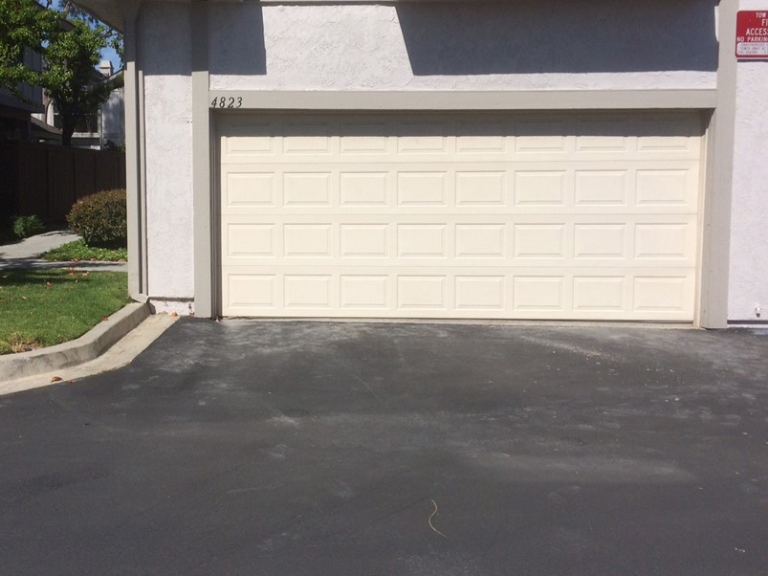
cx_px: 292
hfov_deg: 49.7
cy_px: 238
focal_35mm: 37
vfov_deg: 38.5
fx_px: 821
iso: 32
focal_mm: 4.15
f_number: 2.2
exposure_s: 1/4566
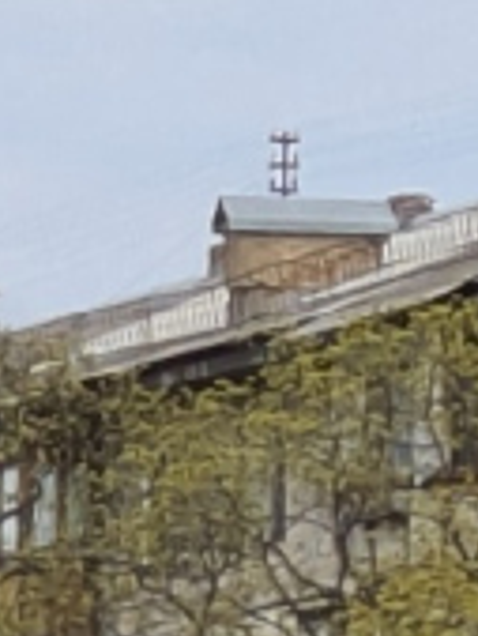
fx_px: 7208
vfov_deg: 5.0
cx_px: -1344
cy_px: 884
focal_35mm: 392
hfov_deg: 3.6
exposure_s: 1/1686
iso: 45
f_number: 1.89
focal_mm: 5.43
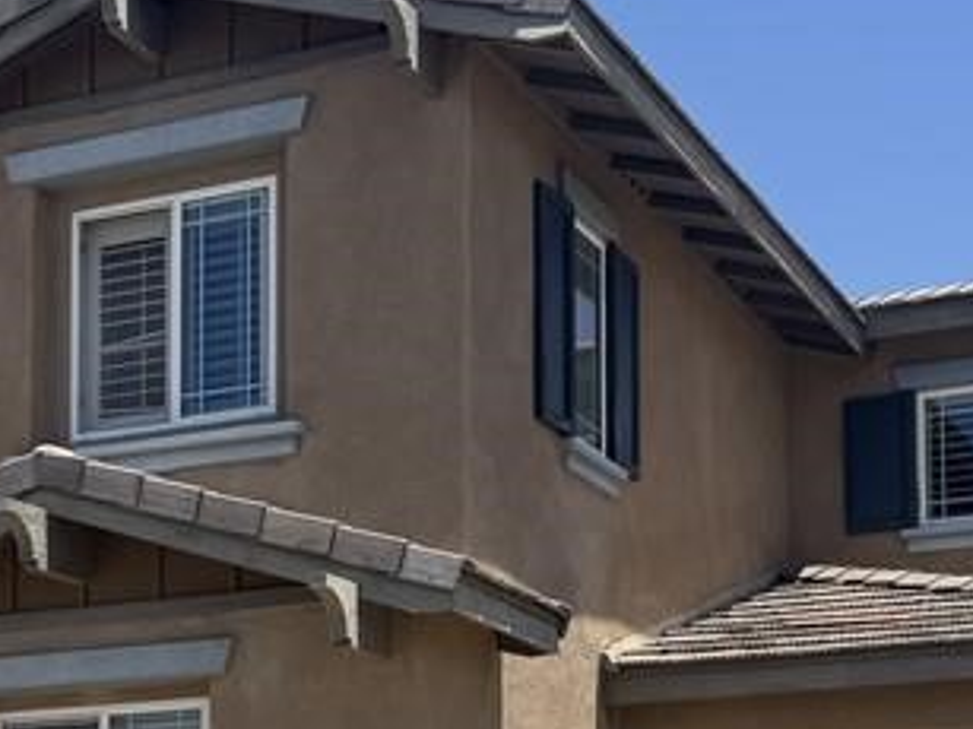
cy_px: 761
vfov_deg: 17.9
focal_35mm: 80
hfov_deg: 24.4
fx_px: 2248
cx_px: 377
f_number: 1.78
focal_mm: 6.76
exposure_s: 1/3759
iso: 80
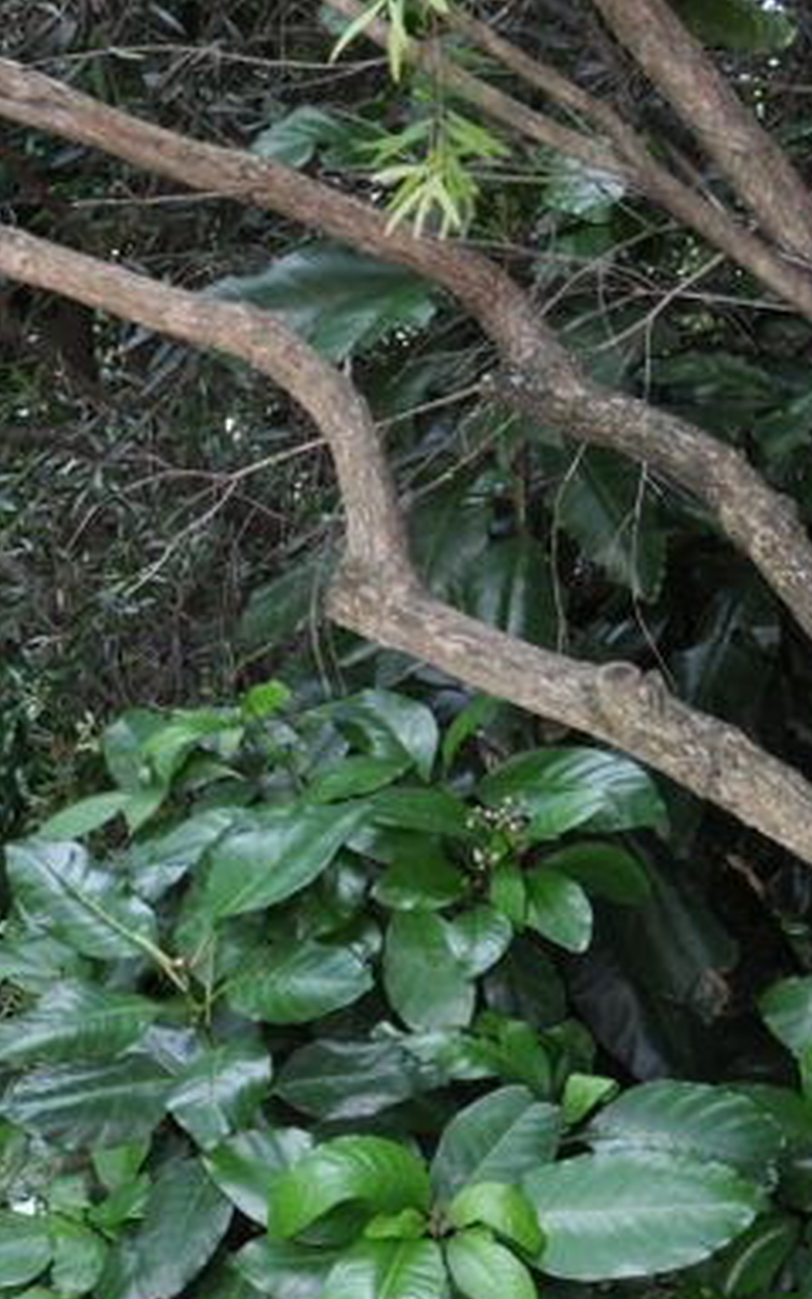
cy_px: 1143
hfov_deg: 11.0
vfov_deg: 18.0
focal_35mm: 114
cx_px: -436
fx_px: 4036
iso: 200
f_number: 6.3
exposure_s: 1/40
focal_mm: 28
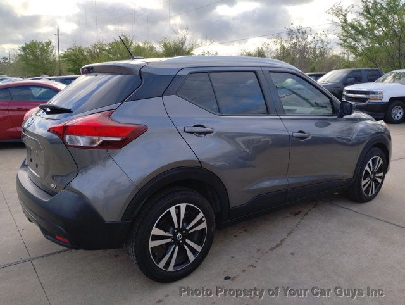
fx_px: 328
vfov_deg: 49.9
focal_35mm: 28
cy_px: 152
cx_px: 202
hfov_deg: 63.4
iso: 100
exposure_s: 1/329
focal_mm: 4.27
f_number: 1.8
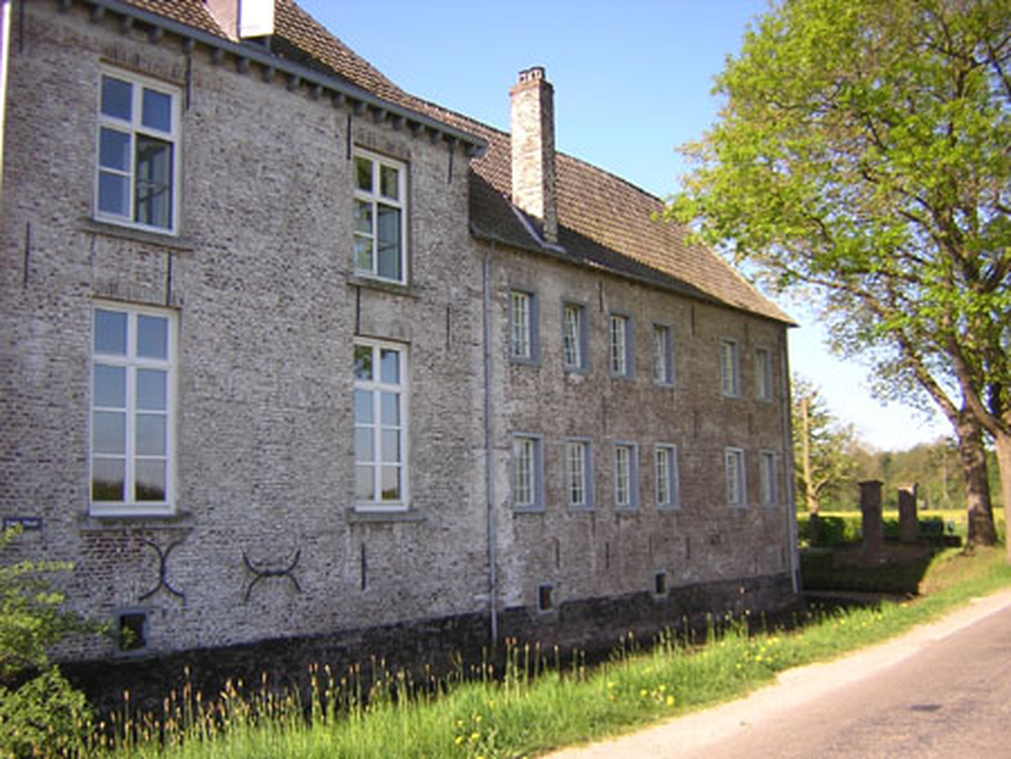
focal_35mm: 36
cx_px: 506
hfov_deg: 51.3
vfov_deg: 39.7
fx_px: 1052
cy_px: 380
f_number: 2.6
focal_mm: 4.7
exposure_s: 1/419
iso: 100
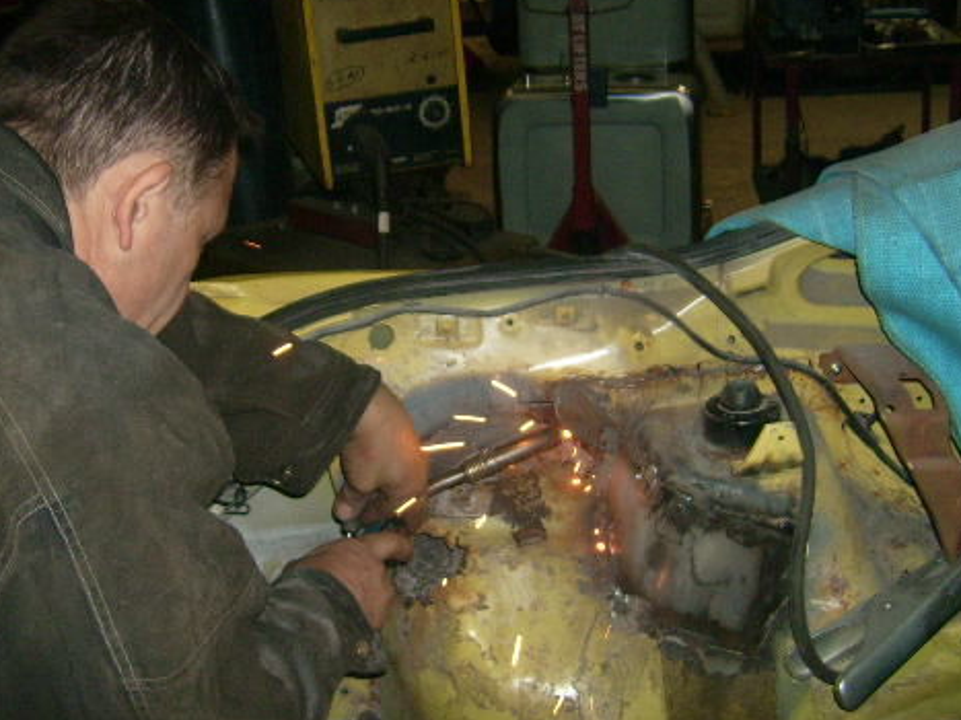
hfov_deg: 39.6
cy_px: 364
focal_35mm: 48
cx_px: 414
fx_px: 1332
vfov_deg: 30.3
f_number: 2.8
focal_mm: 5.95
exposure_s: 1/60
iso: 100
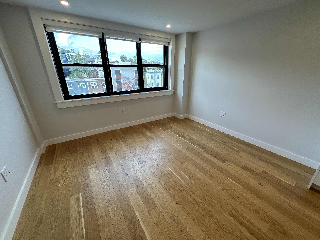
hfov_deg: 102.1
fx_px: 129
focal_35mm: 14
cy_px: 120
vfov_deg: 85.7
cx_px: 160
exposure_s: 1/120
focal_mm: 2.22
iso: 80
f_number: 2.2
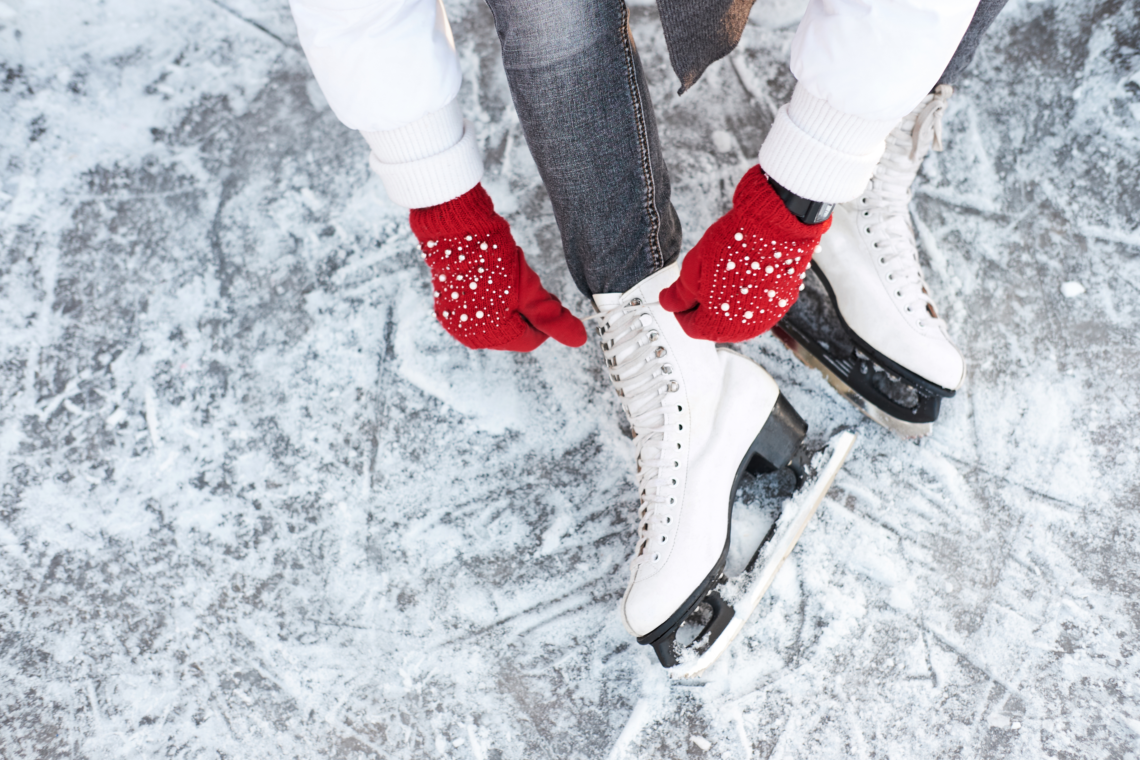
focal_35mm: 54
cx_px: 566
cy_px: 382
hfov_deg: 36.9
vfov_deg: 25.1
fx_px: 1710
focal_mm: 35
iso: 200
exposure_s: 1/180
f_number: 2.8
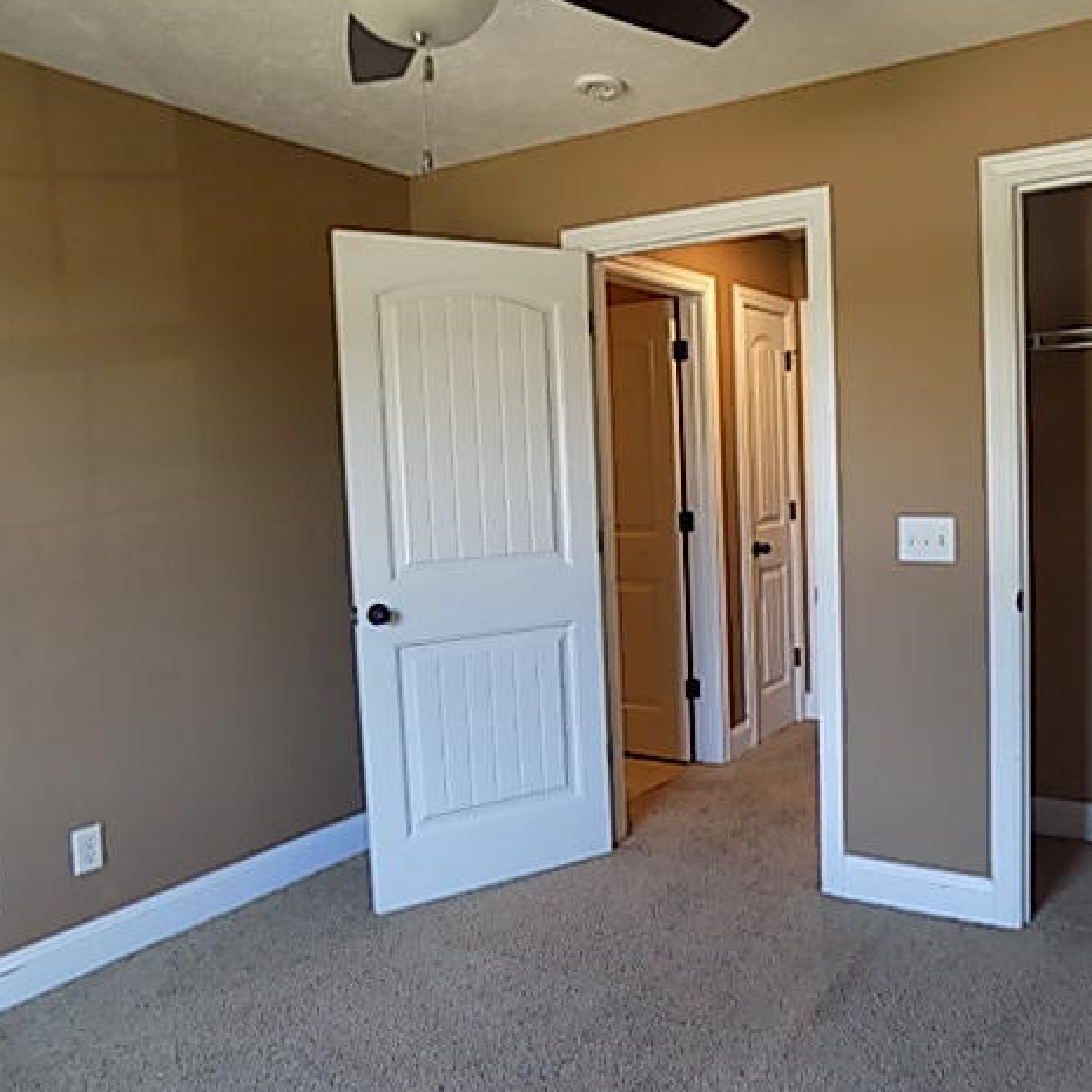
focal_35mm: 28
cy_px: 538
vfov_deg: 57.3
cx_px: 705
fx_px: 999
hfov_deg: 56.4
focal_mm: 4
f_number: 3.1
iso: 220
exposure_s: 1/30
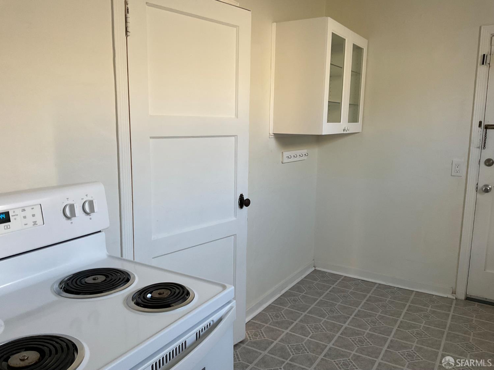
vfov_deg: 48.2
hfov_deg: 61.7
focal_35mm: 29
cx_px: 247
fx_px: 414
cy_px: 185
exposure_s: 1/60
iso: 50
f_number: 1.8
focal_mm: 3
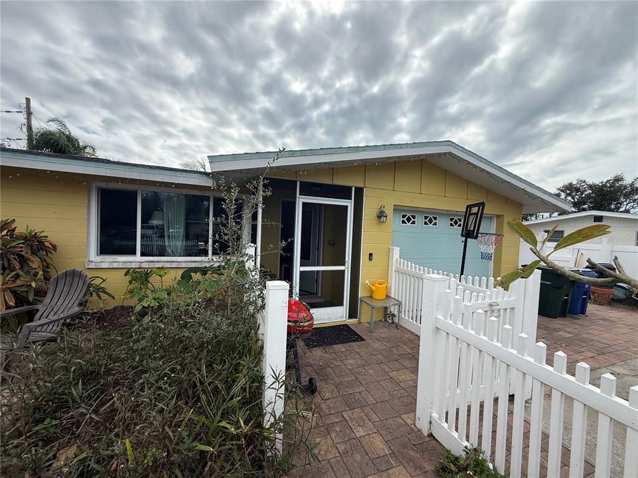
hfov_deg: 102.1
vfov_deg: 85.7
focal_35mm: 14
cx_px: 319
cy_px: 239
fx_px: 258
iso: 64
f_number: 2.2
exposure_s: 1/1795
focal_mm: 2.22
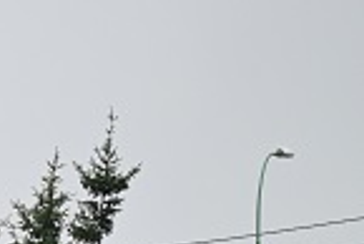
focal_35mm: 1212
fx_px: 12267
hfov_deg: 1.7
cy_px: 795
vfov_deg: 1.1
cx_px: -826
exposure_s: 1/500
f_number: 5.6
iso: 200
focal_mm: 185
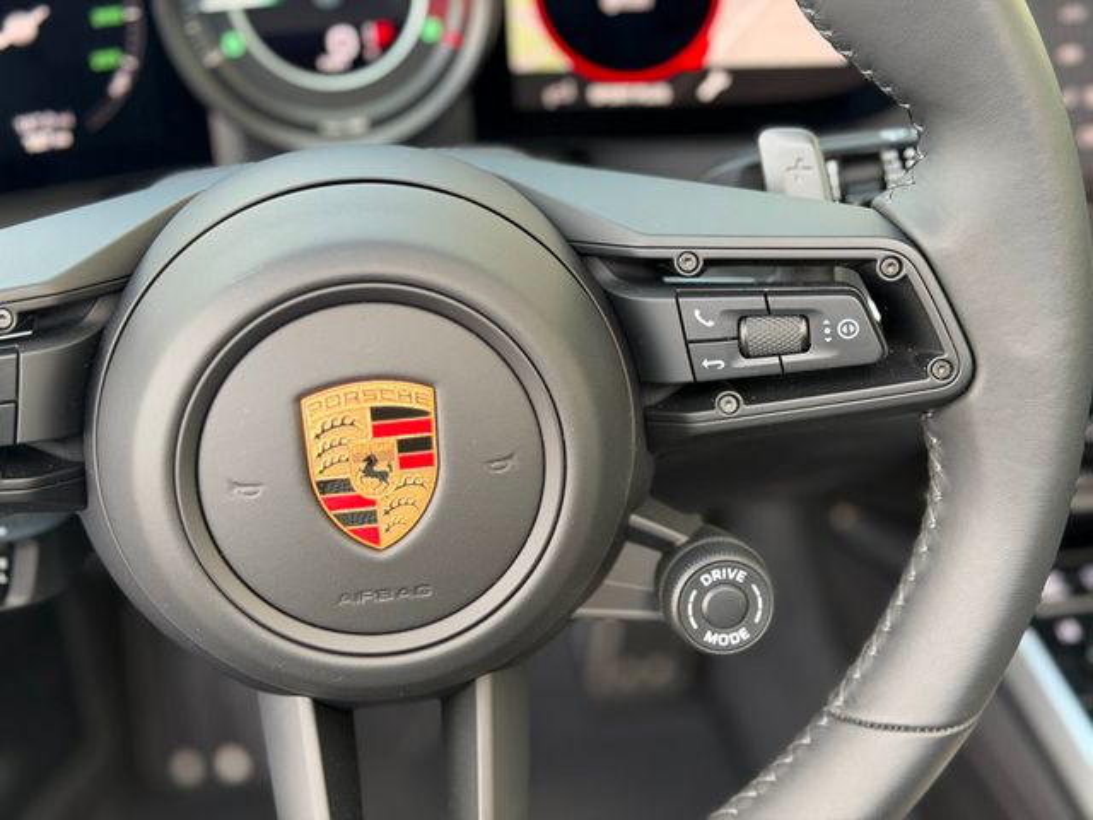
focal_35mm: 48
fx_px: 1516
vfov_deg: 30.3
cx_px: 546
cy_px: 410
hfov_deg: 39.7
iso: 100
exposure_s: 1/97
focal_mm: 6.76
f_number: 1.78
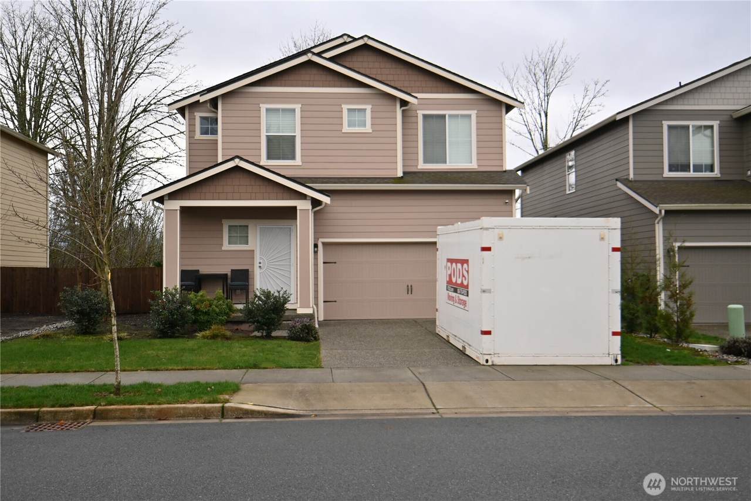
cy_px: 250
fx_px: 751
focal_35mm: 36
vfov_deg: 36.9
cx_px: 376
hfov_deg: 53.1
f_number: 4.5
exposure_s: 1/200
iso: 320
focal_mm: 24
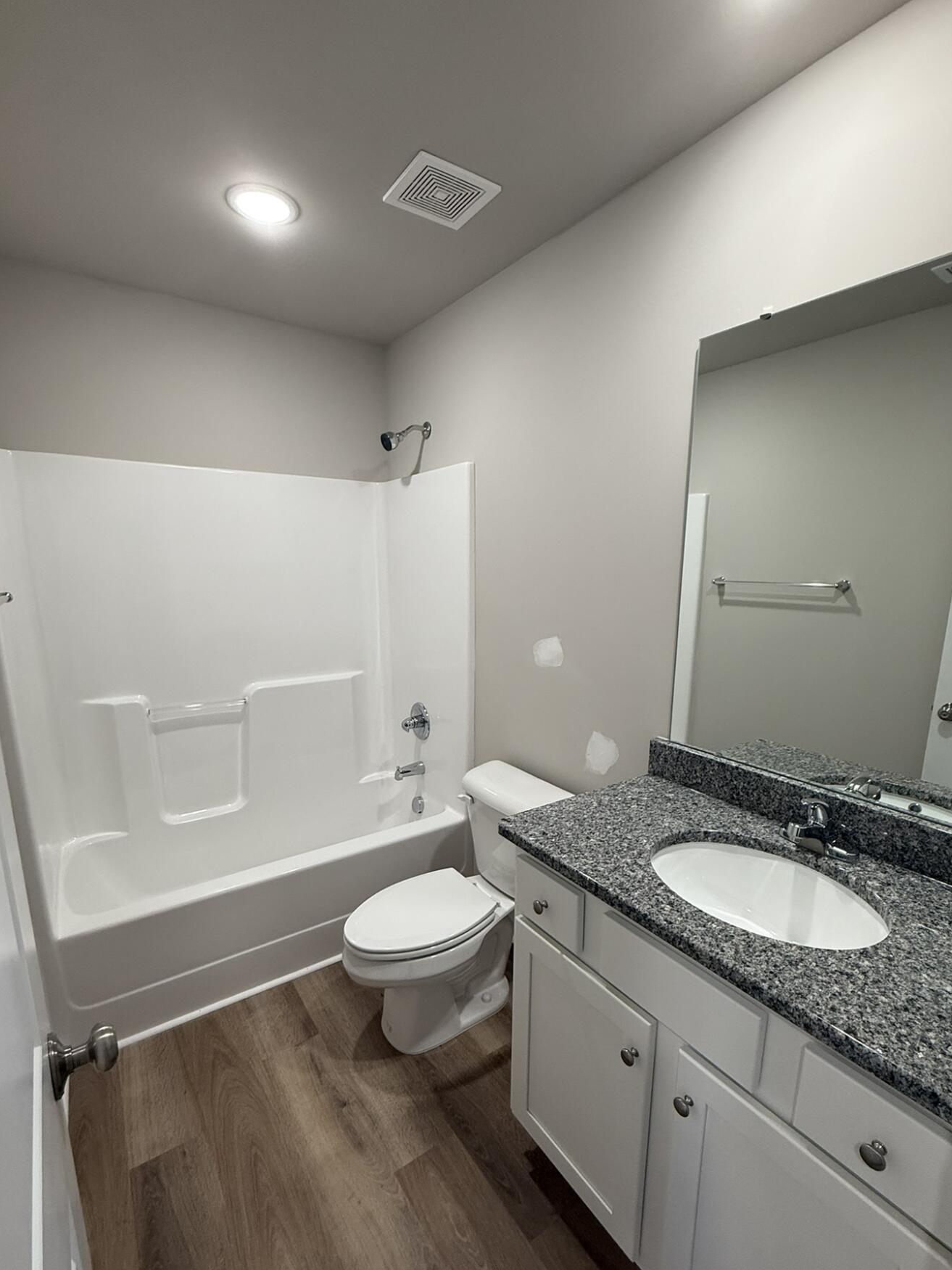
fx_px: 587
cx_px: 497
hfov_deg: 78.1
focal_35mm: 16
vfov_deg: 94.3
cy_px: 690
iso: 160
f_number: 2.2
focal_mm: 2.22
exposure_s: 1/120
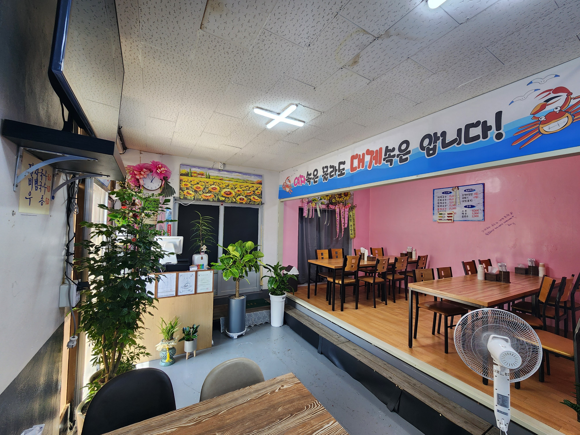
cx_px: 290
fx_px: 218
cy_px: 218
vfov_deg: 89.9
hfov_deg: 106.2
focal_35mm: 13
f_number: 2.2
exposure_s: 1/60
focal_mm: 2.2
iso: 100
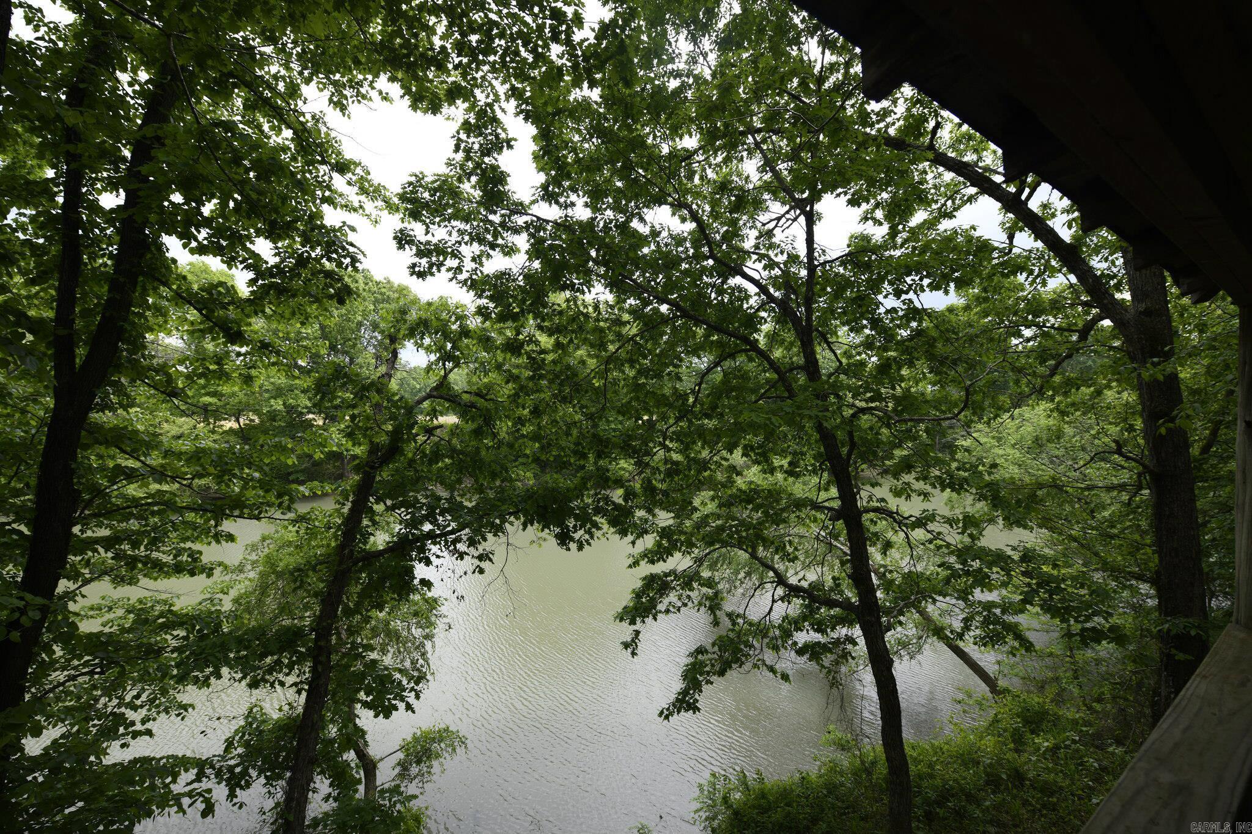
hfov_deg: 104.3
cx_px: 626
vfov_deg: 81.2
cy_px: 417
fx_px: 487
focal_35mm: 14
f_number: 5
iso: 64
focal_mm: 14
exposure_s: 1/125
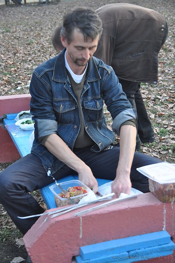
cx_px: 88
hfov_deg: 18.1
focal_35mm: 75
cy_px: 132
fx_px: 548
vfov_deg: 27.0
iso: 1600
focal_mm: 50
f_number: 4.8
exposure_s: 1/3
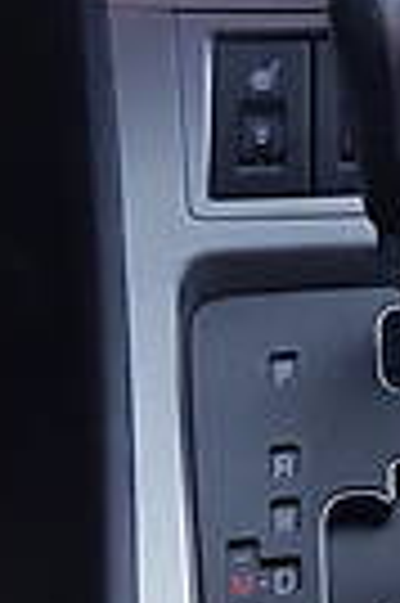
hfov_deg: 11.0
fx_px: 2022
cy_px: -468
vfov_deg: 14.9
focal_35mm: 121
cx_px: 521
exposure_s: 1/50
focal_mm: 4.2
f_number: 1.7
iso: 64
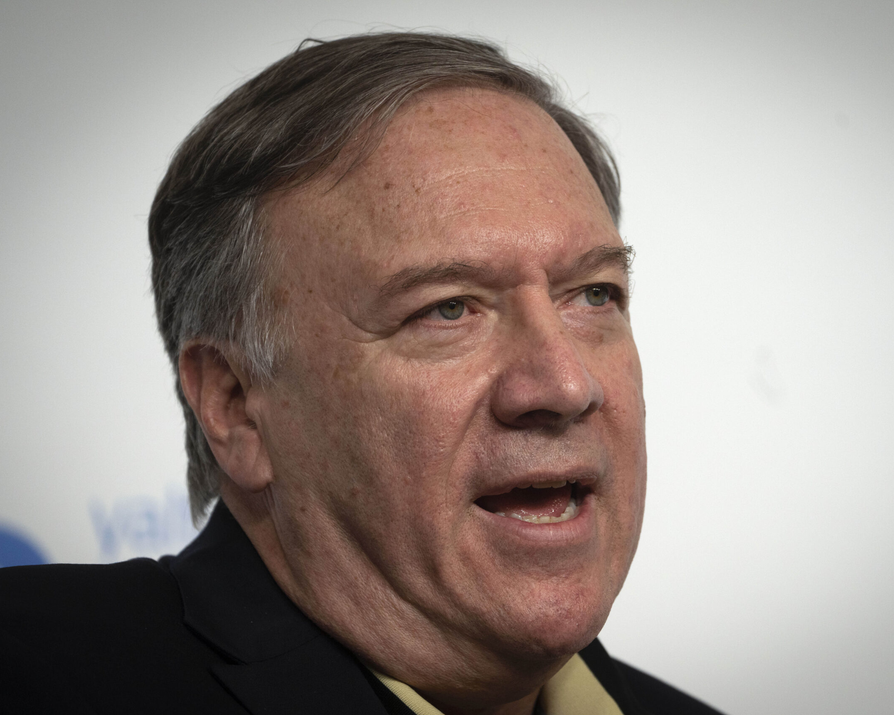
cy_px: 358
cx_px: 509
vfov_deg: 3.4
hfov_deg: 4.3
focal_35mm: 451
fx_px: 11934
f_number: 5.6
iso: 1250
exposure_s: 1/640
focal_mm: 400
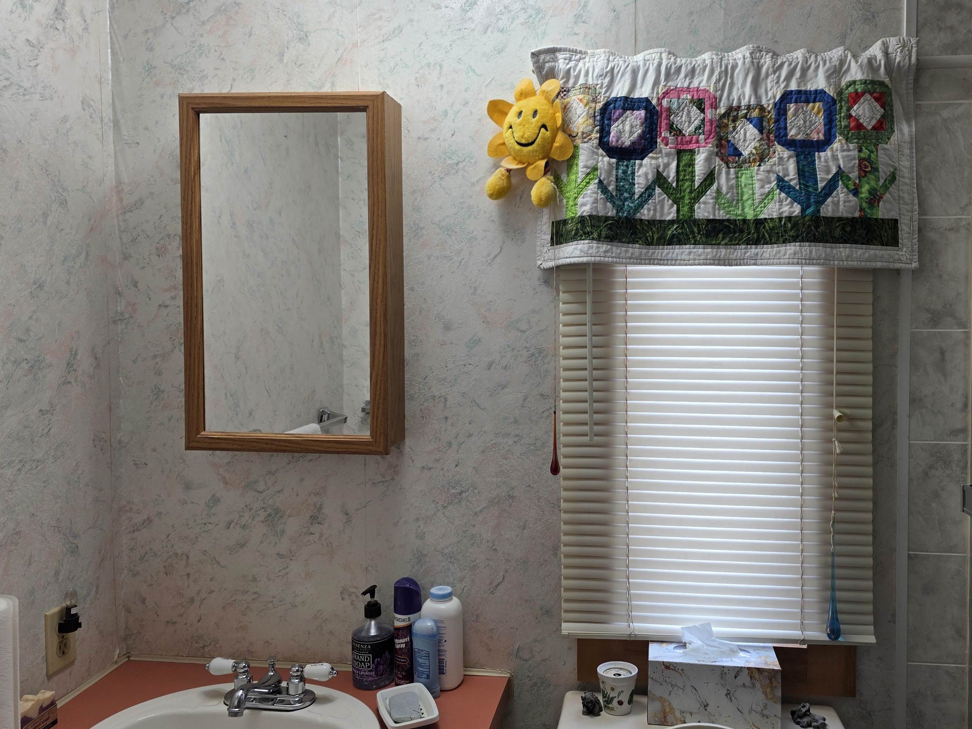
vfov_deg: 49.7
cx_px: 573
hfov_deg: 63.0
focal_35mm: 28
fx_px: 786
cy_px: 328
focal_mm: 6.3
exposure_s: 1/120
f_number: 1.7
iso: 50
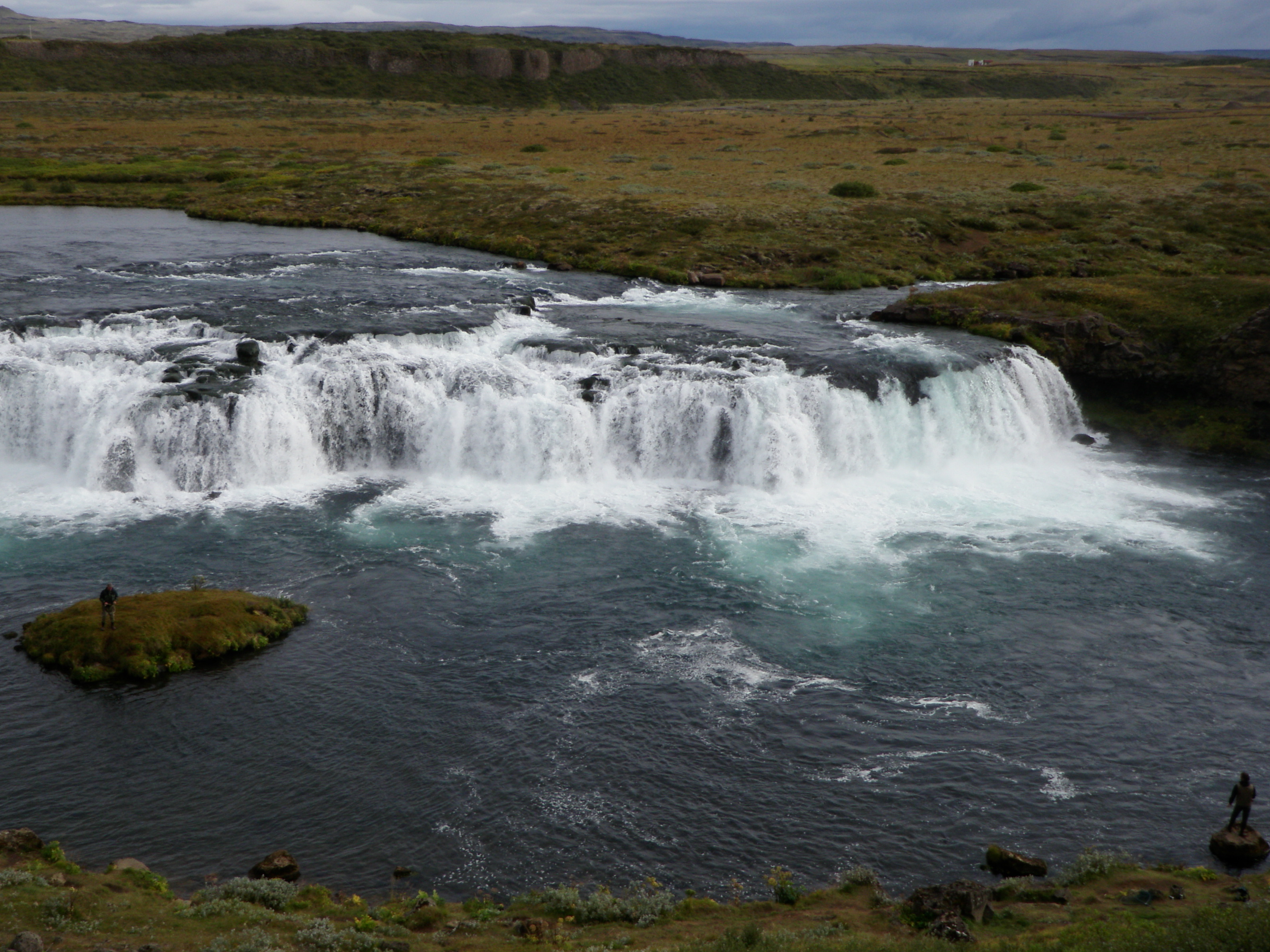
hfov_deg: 45.7
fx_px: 1504
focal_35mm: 41
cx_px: 567
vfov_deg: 35.1
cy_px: 464
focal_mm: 6.53
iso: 50
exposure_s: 1/160
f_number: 6.3
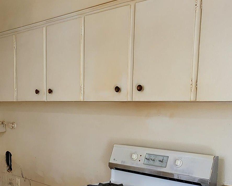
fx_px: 302
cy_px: 155
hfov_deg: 41.6
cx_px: 84
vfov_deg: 33.0
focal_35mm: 44
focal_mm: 2.2
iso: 200
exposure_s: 1/60
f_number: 2.2
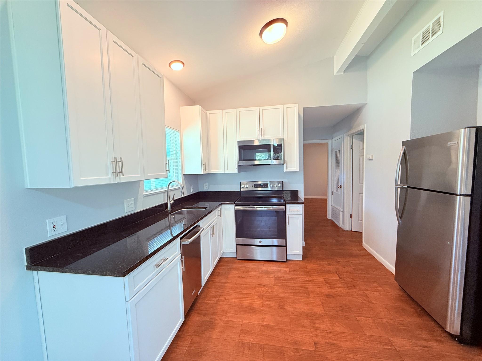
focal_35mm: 14
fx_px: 195
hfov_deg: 102.1
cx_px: 241
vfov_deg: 85.7
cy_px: 180
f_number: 2.2
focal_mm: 2.22
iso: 200
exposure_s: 1/60
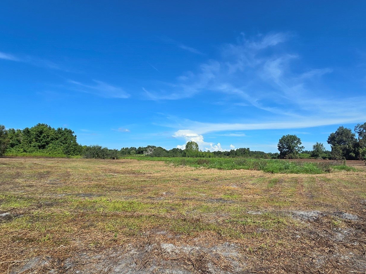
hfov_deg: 89.6
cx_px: 223
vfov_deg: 74.6
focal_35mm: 17
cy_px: 148
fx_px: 180
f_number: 2.2
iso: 50
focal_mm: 2.2
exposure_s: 1/2490
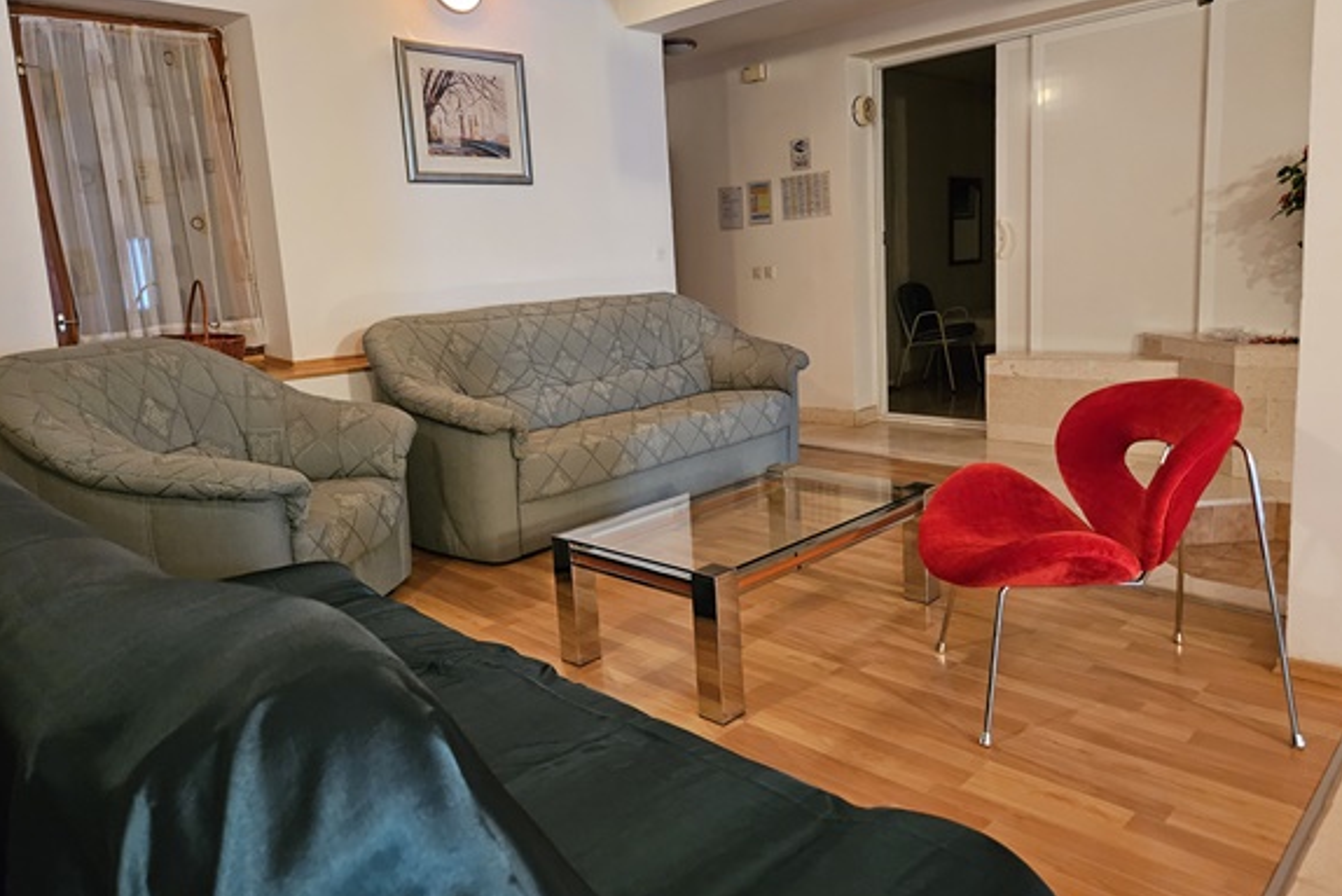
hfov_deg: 71.5
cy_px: 391
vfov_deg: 51.2
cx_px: 694
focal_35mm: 25
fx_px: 932
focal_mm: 5.4
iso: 1250
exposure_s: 1/100
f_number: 1.8
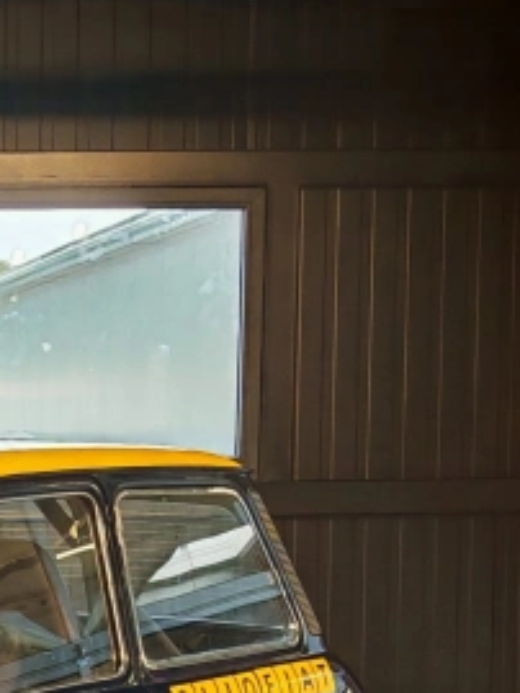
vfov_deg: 16.2
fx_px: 2382
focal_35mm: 119
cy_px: 698
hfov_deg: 11.9
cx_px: -278
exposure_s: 1/110
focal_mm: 6.83
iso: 50
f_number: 2
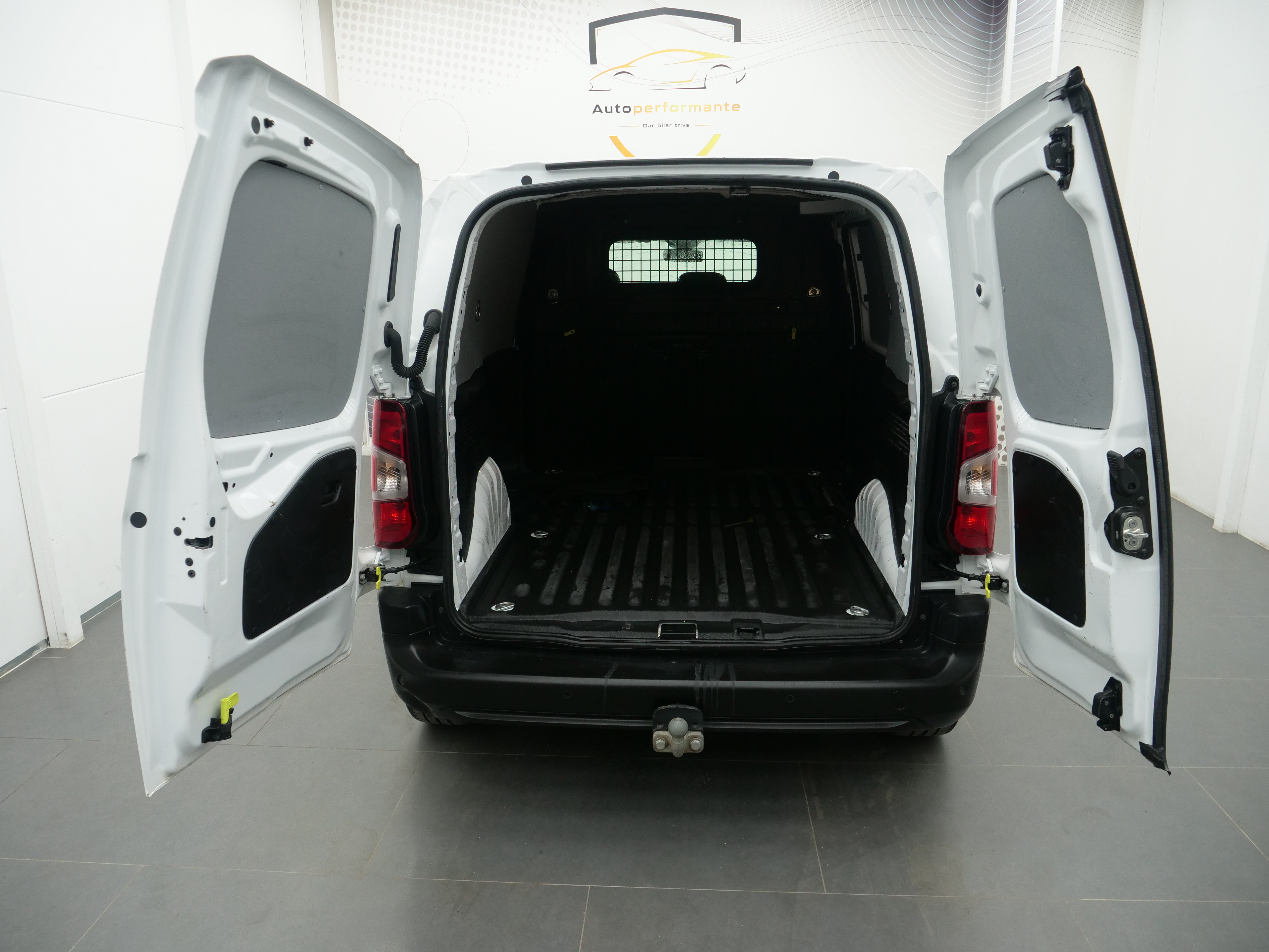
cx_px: 634
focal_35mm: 24
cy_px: 476
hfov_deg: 71.6
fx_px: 880
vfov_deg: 56.8
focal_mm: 12
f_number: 3.5
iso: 800
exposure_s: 1/400
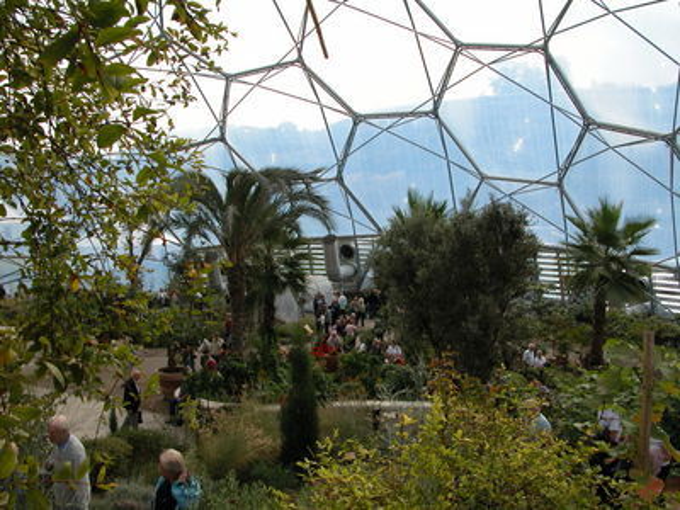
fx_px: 688
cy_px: 255
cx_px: 340
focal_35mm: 35
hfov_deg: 52.6
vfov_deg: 40.7
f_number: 6.3
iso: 100
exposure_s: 1/243
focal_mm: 8.9
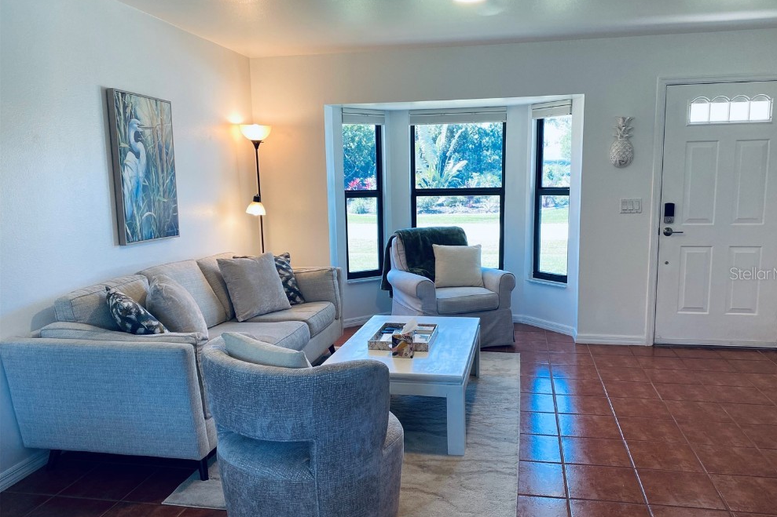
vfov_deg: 46.4
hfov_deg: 65.5
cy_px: 273
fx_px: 604
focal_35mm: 28
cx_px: 401
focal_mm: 4.25
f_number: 1.8
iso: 80
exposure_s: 1/120
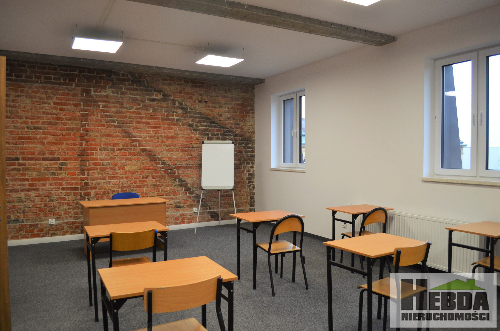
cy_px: 166
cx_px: 250
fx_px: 374
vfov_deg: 47.7
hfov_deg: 67.5
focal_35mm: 27
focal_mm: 18
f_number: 4
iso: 450
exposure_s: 1/60
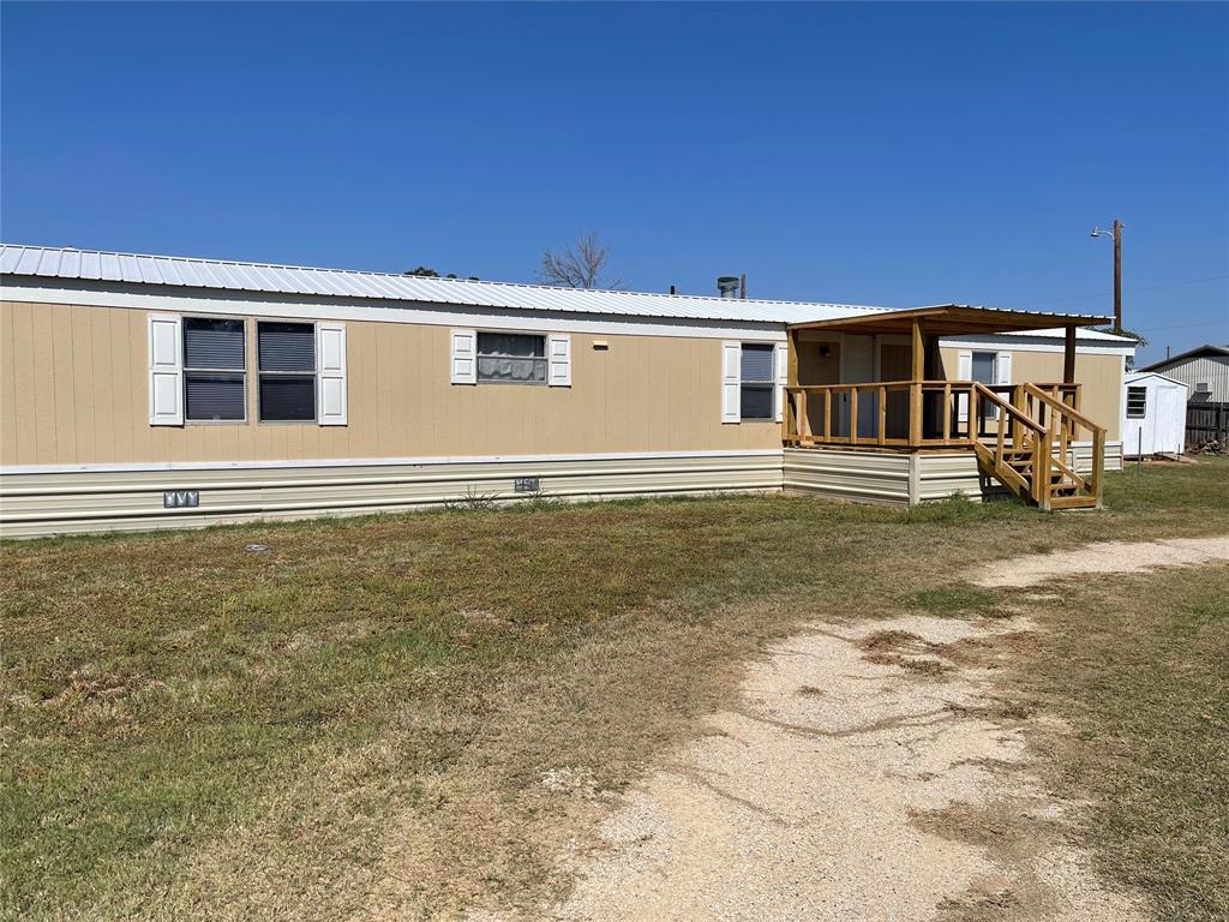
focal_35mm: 25
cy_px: 461
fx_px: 888
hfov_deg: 69.4
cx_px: 614
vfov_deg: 54.9
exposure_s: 1/7407
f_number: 1.6
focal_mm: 5.1
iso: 32
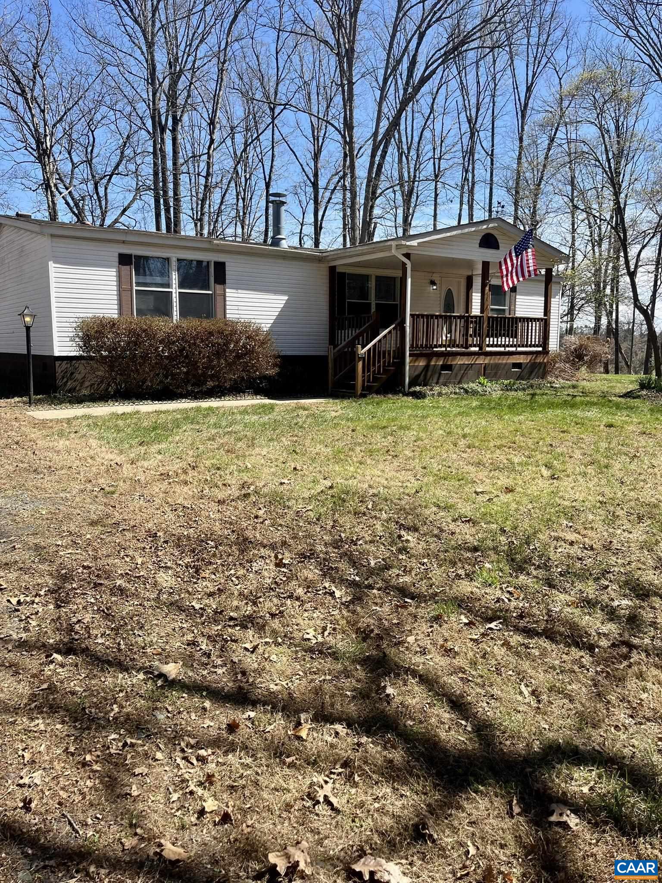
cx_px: 331
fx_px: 663
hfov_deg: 53.1
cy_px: 442
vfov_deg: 67.3
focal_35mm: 26
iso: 50
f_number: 1.6
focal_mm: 5.1
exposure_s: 1/1957
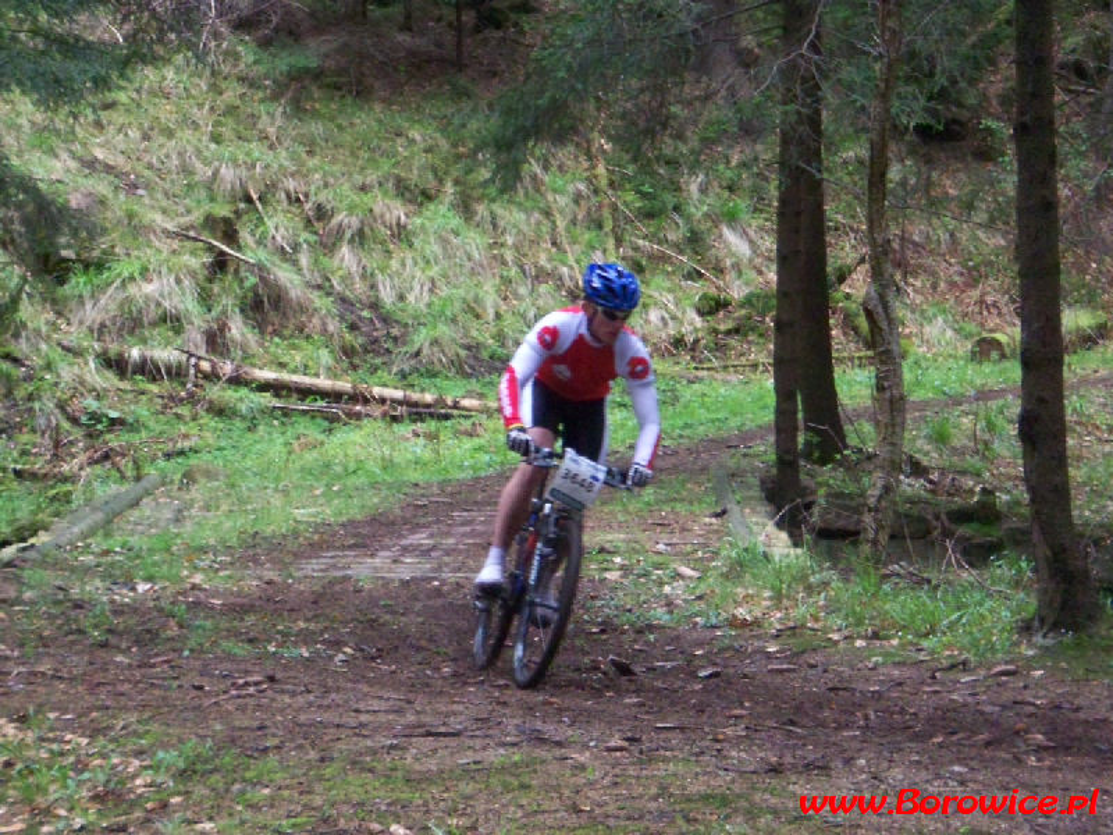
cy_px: 418
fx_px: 3762
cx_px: 556
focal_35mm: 117
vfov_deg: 12.7
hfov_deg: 16.8
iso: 400
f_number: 4.4
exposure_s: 1/160
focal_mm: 19.2
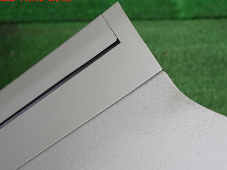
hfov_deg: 36.8
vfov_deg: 28.1
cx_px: 121
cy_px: 87
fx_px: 341
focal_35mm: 52
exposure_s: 1/125
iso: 200
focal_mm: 8.4
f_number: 3.1
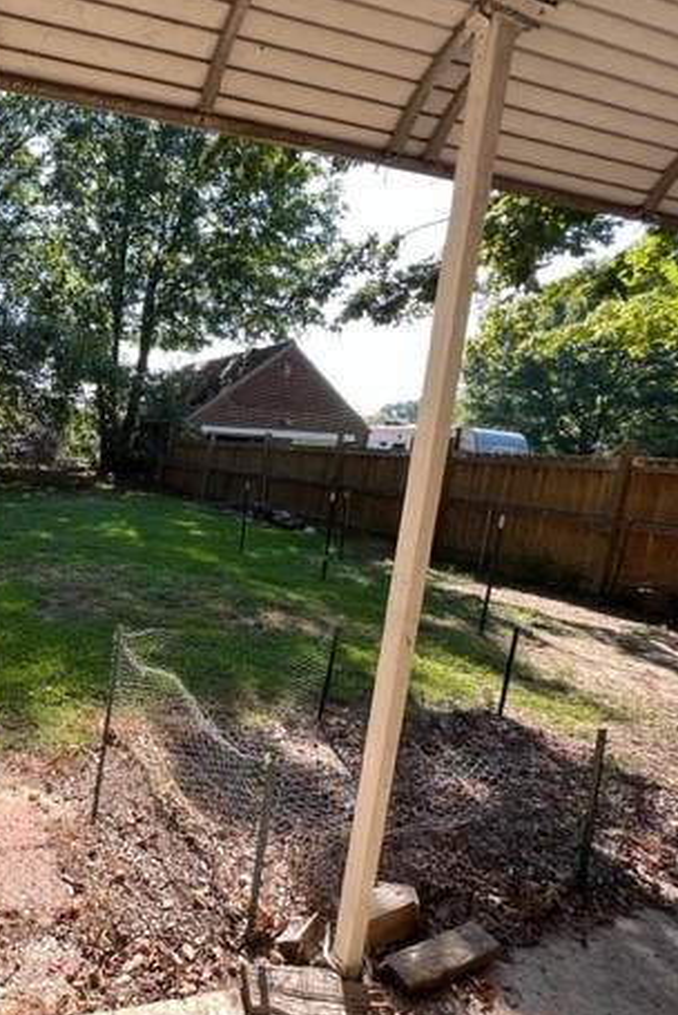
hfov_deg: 54.2
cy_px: 529
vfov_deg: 86.8
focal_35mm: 19
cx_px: 40
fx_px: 536
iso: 32
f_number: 1.8
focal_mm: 1.57
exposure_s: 1/159
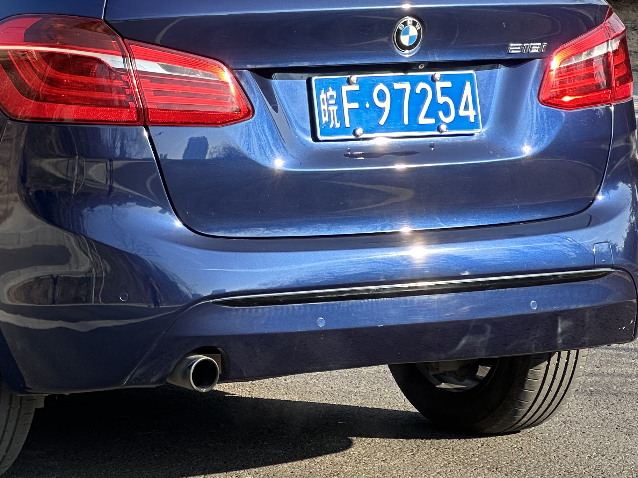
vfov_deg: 8.7
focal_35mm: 170
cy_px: 19
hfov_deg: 11.5
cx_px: -31
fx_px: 3134
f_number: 2.8
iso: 32
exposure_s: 1/196
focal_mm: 9
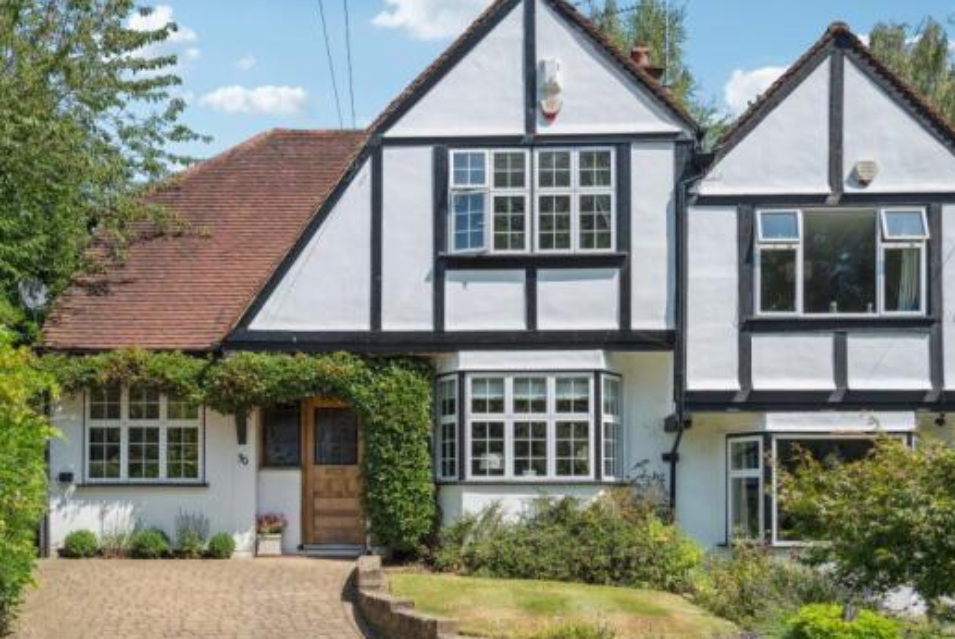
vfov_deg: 35.0
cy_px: 371
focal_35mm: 38
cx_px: 428
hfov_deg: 50.6
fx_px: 1009
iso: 640
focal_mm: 30
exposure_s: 1/1600
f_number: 6.3
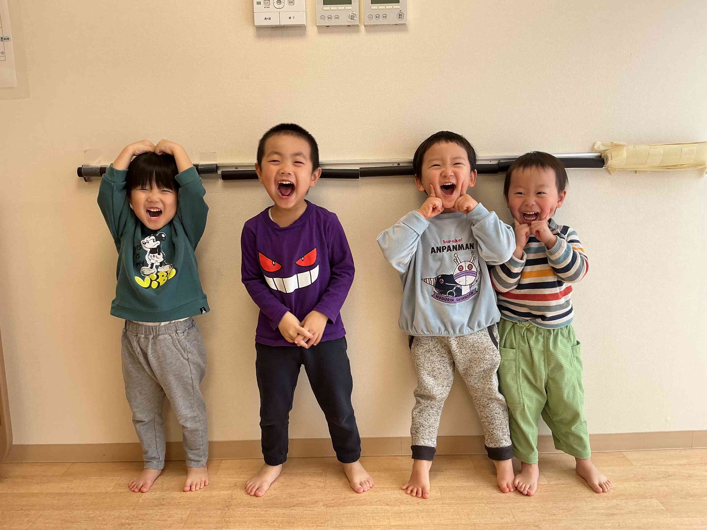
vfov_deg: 48.2
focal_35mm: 29
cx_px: 354
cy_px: 265
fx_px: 592
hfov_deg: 61.7
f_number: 1.8
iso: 20
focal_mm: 3
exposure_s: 1/154
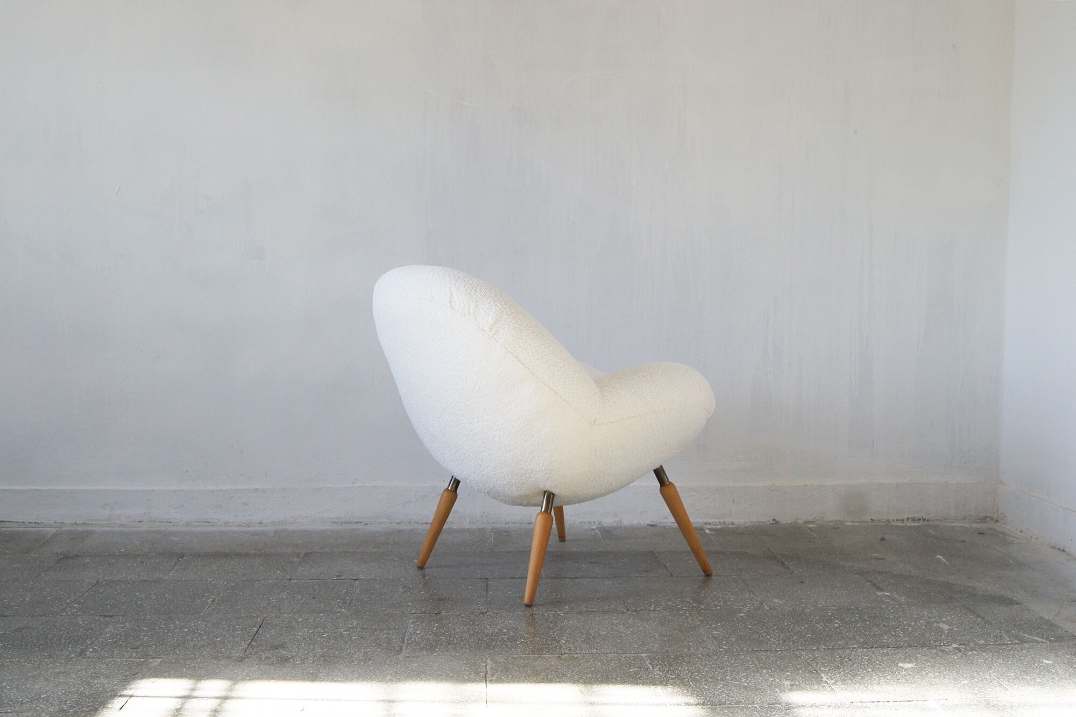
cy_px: 358
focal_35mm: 39
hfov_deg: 49.6
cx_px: 538
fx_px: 1165
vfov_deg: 34.2
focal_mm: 26
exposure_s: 1/160
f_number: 5.6
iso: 400
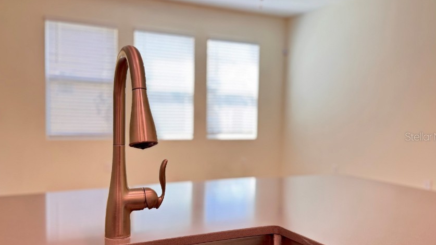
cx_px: 188
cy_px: 136
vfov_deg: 36.6
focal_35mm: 32
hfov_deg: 60.8
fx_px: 370
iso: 160
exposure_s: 1/60
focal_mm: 6.76
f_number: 1.78
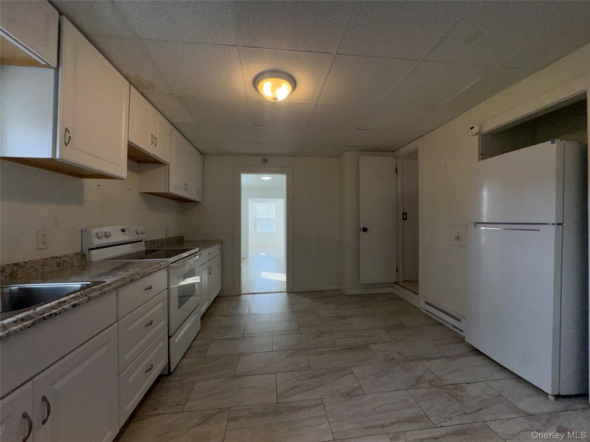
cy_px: 221
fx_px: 239
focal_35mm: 14
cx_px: 295
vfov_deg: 85.7
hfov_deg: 102.1
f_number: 2.2
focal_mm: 2.22
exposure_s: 1/361
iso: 32
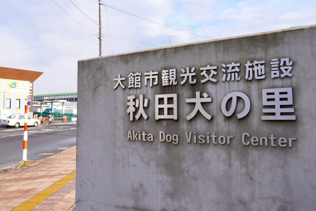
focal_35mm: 27
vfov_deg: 47.9
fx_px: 237
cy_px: 106
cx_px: 158
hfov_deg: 67.4
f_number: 4
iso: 100
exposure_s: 1/800
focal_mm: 18
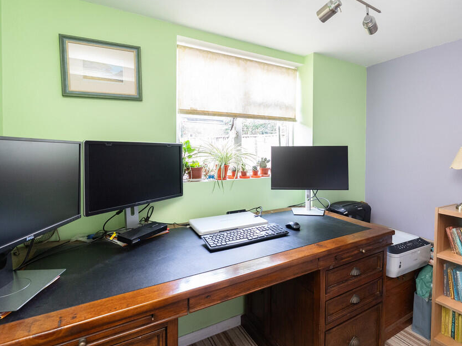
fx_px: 261
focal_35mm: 20
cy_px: 169
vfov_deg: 67.0
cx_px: 271
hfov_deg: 82.2
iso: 1250
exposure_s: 1/25
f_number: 7.1
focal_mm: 16.5
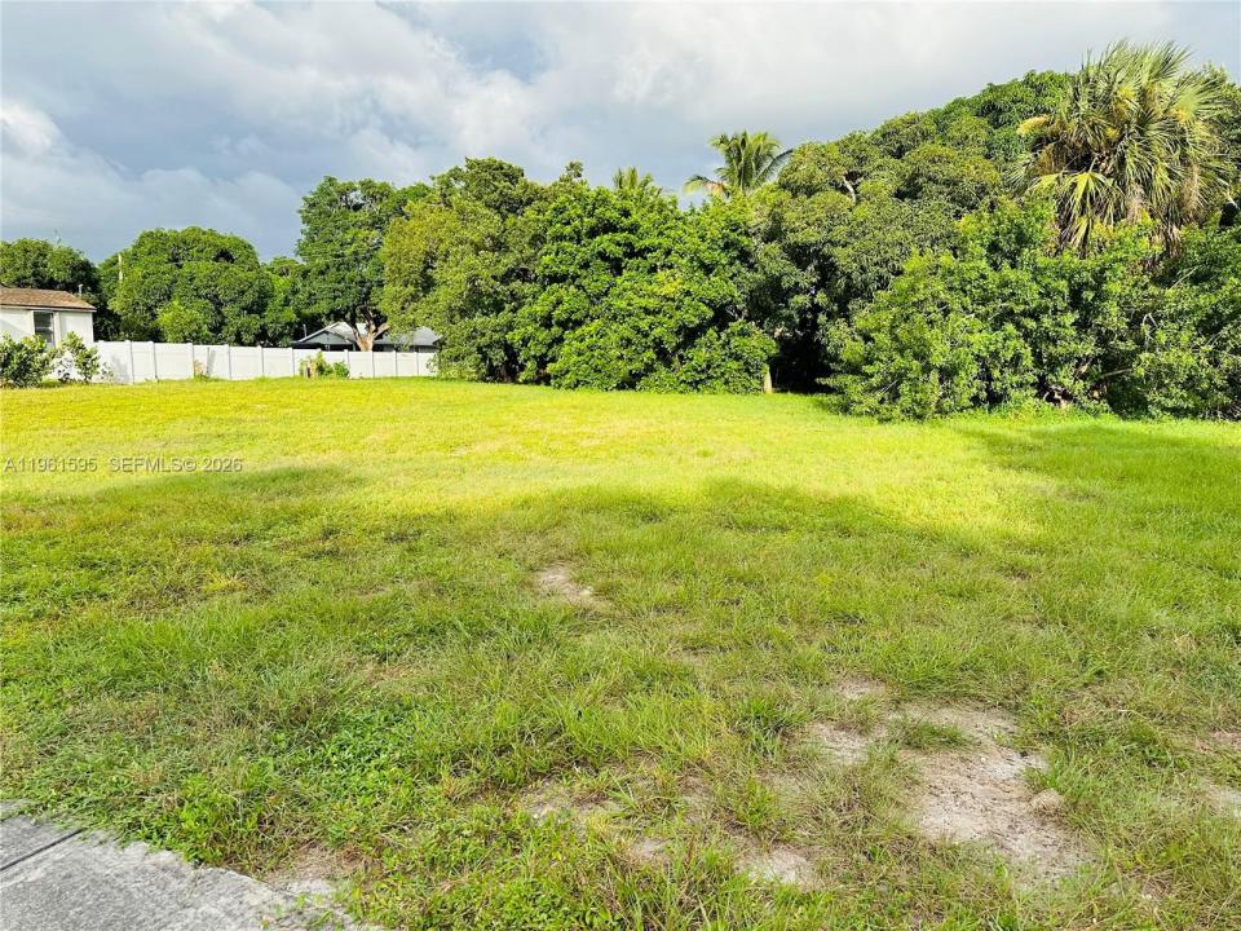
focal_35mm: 24
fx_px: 860
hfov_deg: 71.6
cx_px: 620
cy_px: 466
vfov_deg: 56.8
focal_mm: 6.86
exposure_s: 1/2203
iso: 80
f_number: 1.78
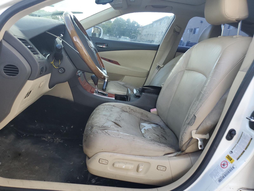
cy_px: 96
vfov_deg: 53.1
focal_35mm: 26
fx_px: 191
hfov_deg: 67.3
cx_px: 127
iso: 50
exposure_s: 1/250
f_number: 1.5
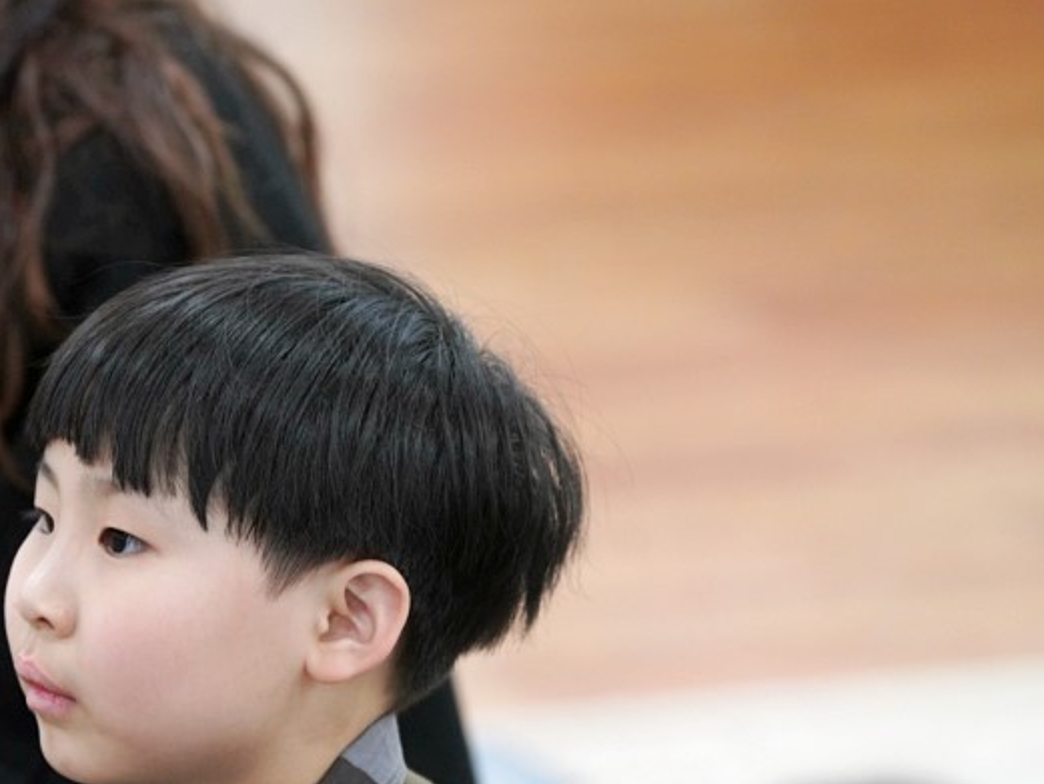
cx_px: 256
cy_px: 600
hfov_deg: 6.1
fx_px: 9864
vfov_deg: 4.5
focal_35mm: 327
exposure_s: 1/200
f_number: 4
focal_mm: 197
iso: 3200
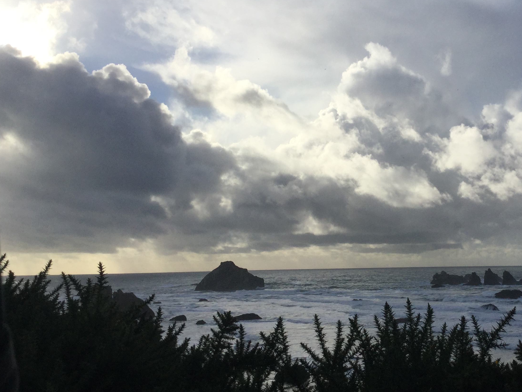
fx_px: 694
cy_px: 167
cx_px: 373
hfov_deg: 40.4
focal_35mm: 46
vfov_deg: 31.5
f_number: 2.4
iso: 25
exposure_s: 1/4082
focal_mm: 3.3
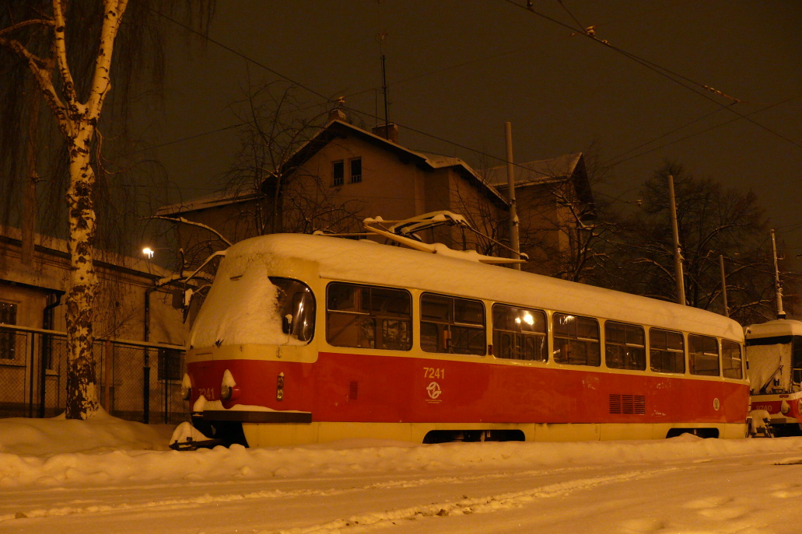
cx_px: 407
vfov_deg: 35.9
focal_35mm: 37
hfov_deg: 51.9
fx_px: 824
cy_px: 300
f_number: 2.8
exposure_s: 1/2.5
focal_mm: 7.4
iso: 200
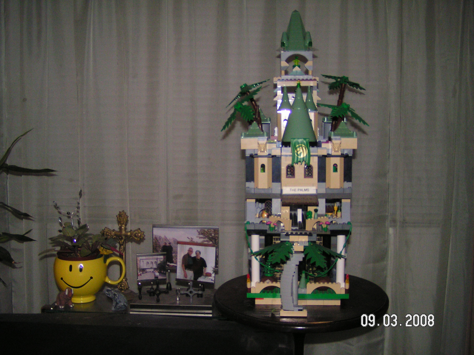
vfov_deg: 37.7
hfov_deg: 49.0
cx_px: 237
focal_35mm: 38
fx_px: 520
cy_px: 178
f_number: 2.8
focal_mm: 5.8
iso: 200
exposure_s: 1/40
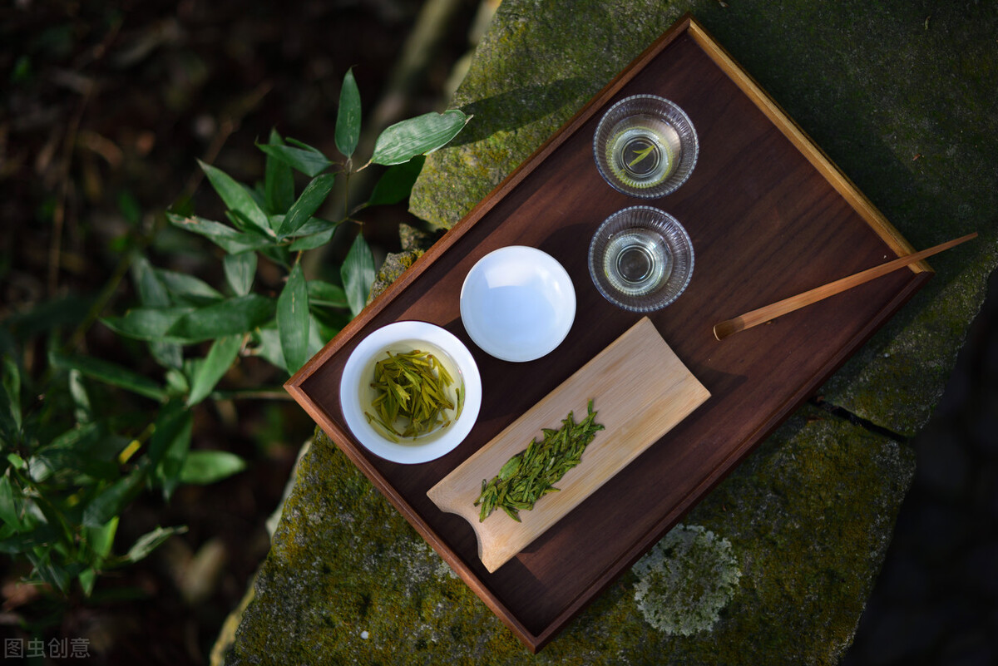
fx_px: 1387
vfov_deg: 27.0
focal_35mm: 50
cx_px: 499
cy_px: 333
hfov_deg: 39.6
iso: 100
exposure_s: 1/320
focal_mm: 50
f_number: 2
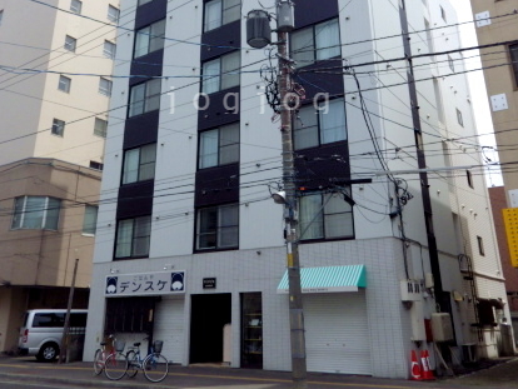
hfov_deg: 53.9
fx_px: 509
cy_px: 99
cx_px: 250
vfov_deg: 40.7
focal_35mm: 34
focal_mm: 4
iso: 100
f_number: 9.7
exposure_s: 1/160
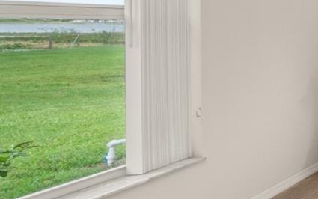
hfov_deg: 22.4
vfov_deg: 27.0
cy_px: 17
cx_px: 575
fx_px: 399
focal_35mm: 46
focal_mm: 12
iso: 400
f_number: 11
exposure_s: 1/6
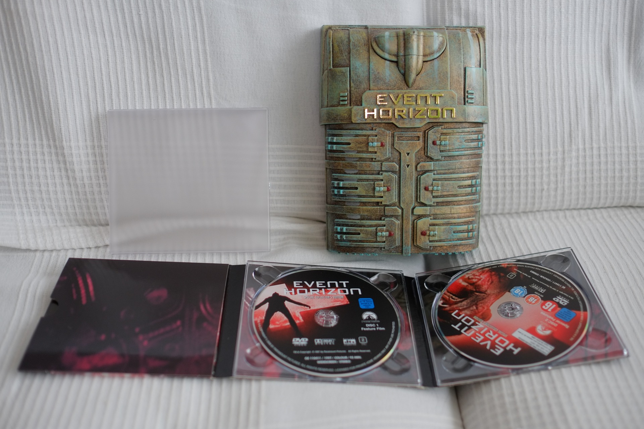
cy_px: 214
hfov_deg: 54.4
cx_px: 322
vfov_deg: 37.9
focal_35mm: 35
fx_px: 626
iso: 400
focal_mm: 23
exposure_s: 1/60
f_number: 1.8
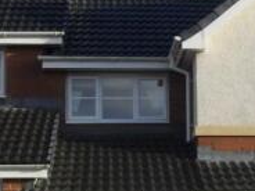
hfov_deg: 17.1
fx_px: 818
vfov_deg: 13.2
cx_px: 282
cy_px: 182
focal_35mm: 111
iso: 100
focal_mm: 6.3
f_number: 8.4
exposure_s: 1/90
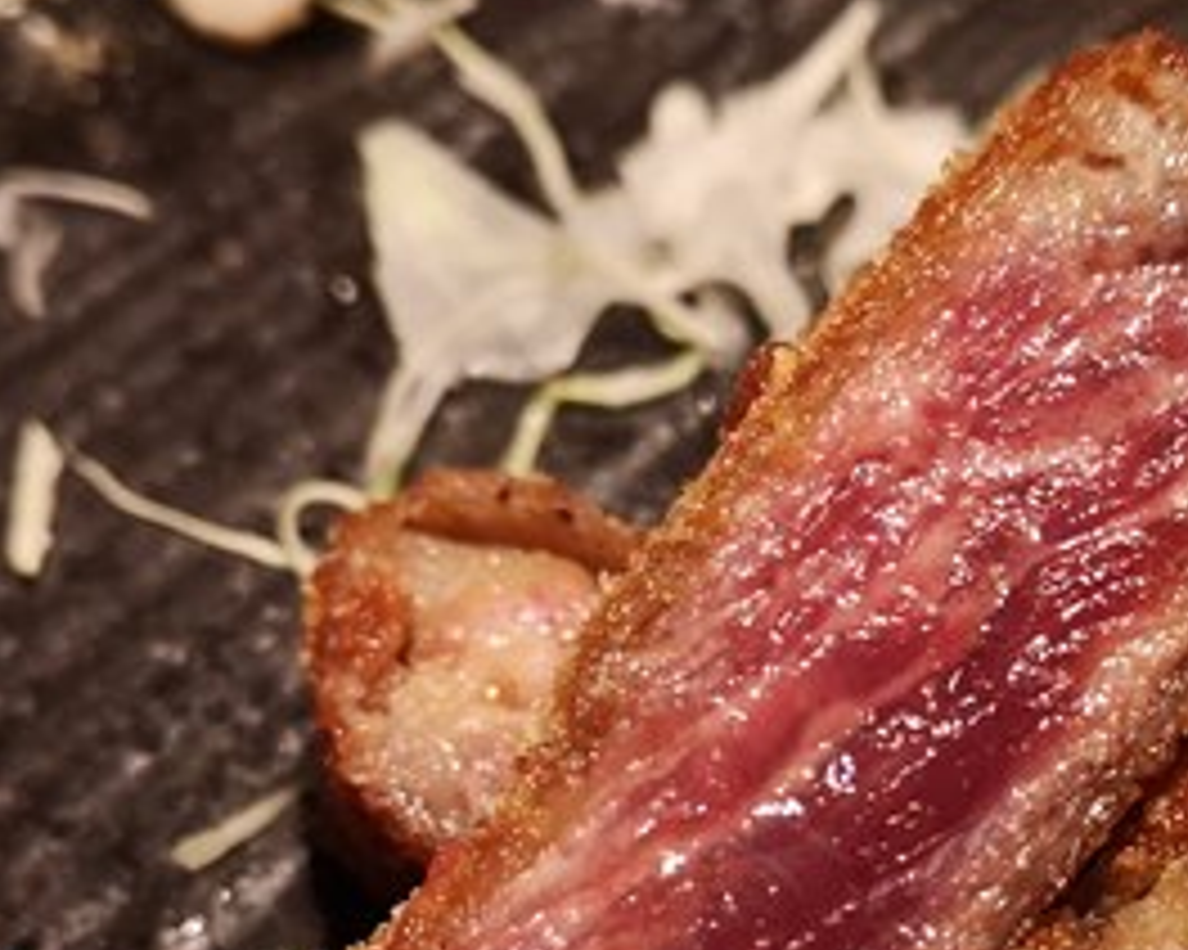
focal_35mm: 80
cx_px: 711
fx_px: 2812
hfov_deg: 23.8
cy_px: 855
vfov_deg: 18.8
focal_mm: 3.95
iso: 125
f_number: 1.8
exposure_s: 1/50
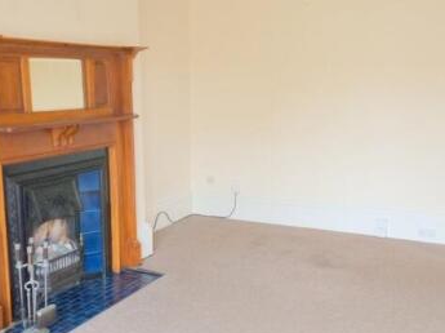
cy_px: 168
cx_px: 286
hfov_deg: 42.6
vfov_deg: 32.8
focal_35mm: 44
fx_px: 565
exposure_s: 1/50
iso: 200
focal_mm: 5.4
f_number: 1.8
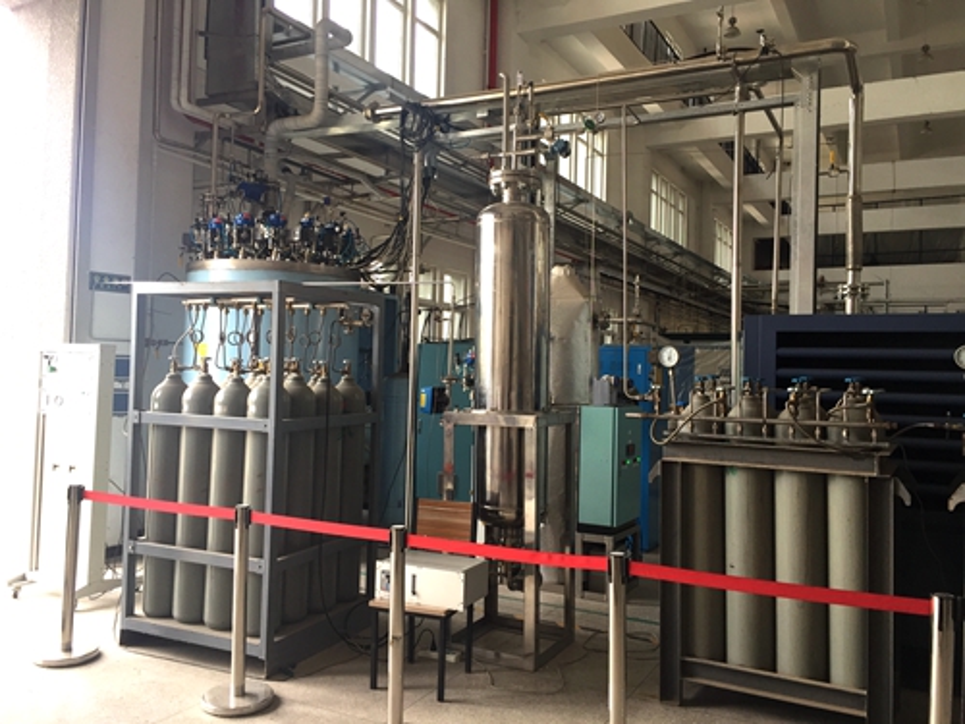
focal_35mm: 29
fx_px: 808
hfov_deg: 61.7
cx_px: 482
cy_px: 362
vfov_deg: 48.2
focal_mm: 4.15
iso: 40
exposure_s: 1/100
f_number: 2.2
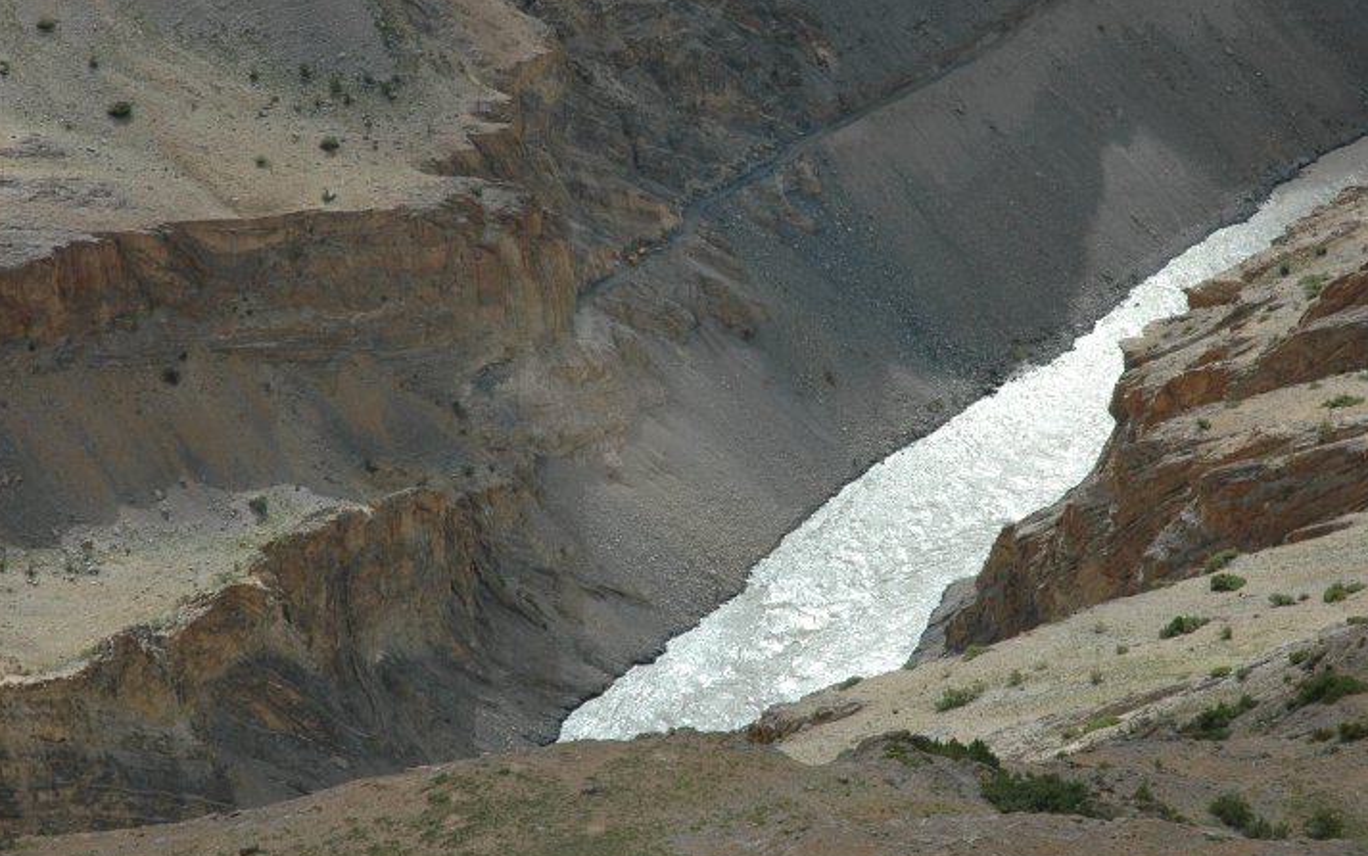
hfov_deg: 19.3
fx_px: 4027
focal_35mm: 108
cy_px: 420
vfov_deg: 12.1
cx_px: 683
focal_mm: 70
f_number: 9
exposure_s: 1/320
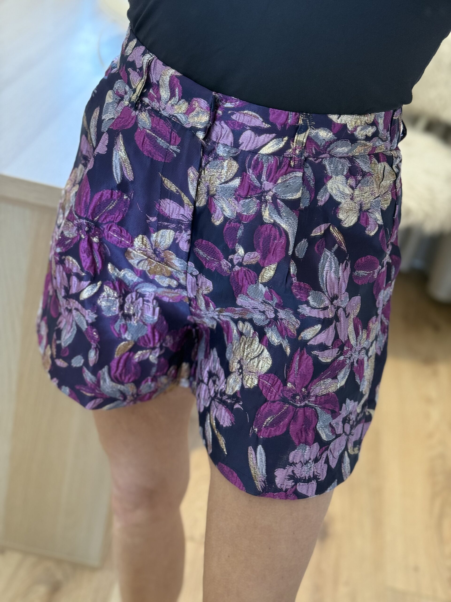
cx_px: 226
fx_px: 834
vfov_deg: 39.7
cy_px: 301
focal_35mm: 48
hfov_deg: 30.3
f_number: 1.78
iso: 320
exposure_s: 1/33
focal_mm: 6.76
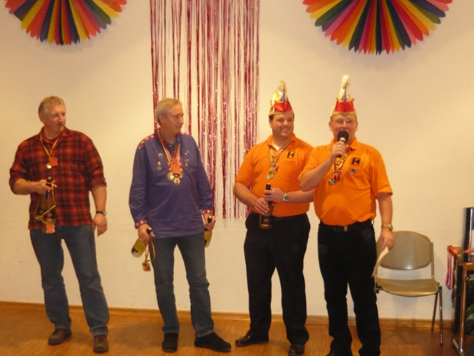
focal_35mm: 46
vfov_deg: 31.5
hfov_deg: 41.2
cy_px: 178
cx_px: 237
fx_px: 630
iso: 400
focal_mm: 6
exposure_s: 1/30
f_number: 2.9
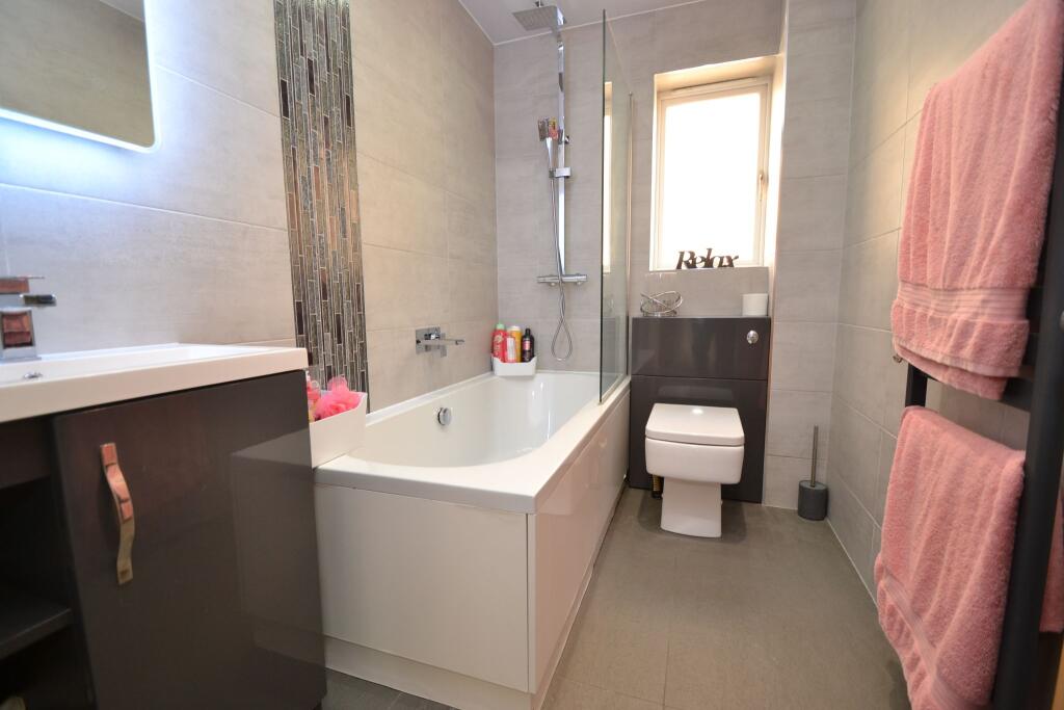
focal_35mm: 15
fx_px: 443
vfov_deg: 77.3
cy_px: 355
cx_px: 532
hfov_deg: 100.4
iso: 400
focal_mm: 10
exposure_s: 1/60
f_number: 4
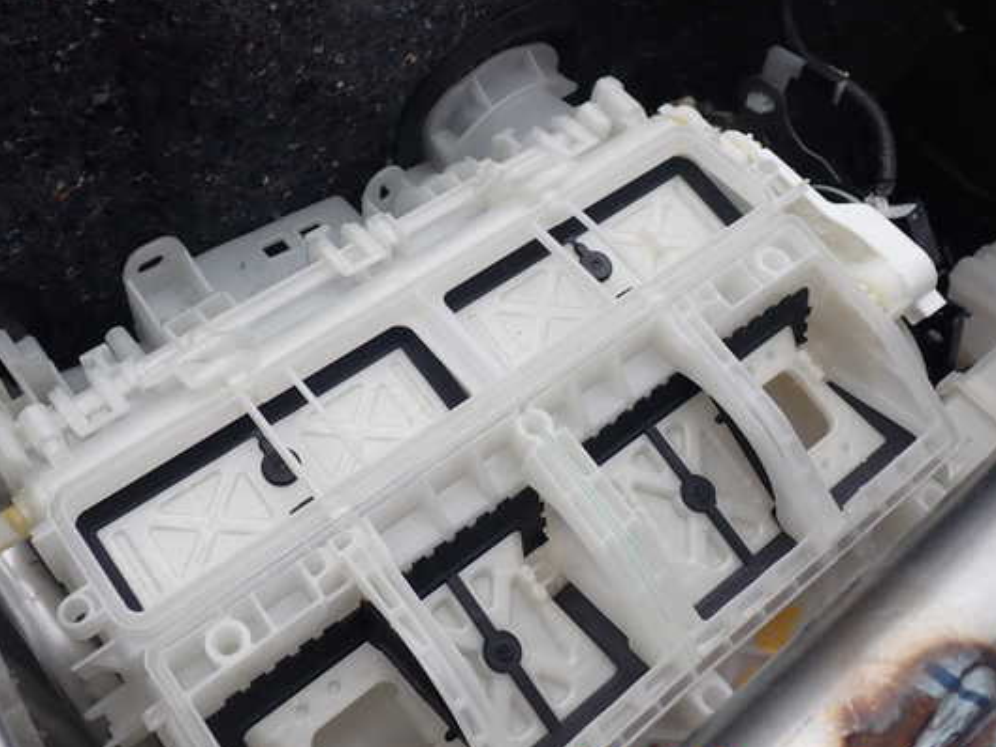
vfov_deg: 41.8
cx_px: 439
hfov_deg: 53.8
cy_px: 369
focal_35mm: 34
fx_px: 978
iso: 100
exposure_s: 1/250
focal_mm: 5.4
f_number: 3.2
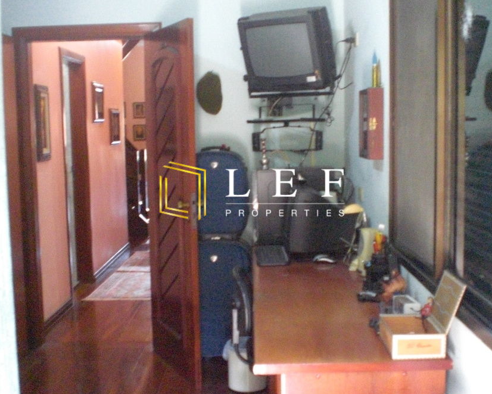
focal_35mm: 46
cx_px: 252
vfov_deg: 32.7
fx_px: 670
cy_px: 191
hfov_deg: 40.3
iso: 800
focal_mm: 6.3
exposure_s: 1/25
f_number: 3.1
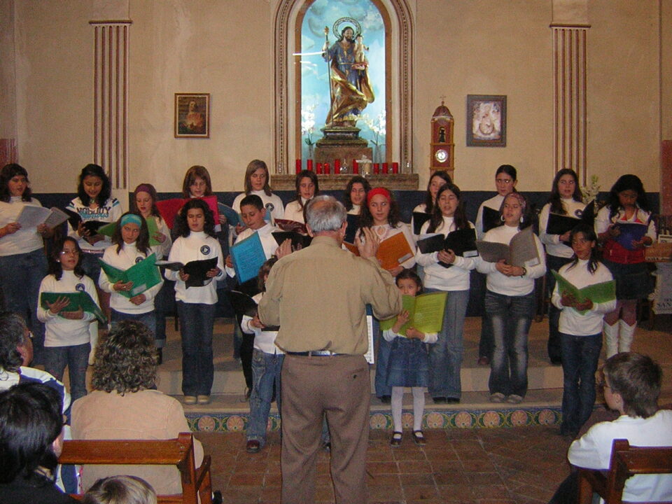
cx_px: 336
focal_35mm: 36
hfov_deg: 51.4
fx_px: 699
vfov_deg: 39.7
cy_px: 252
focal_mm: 4.7
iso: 200
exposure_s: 1/60.1
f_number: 2.6
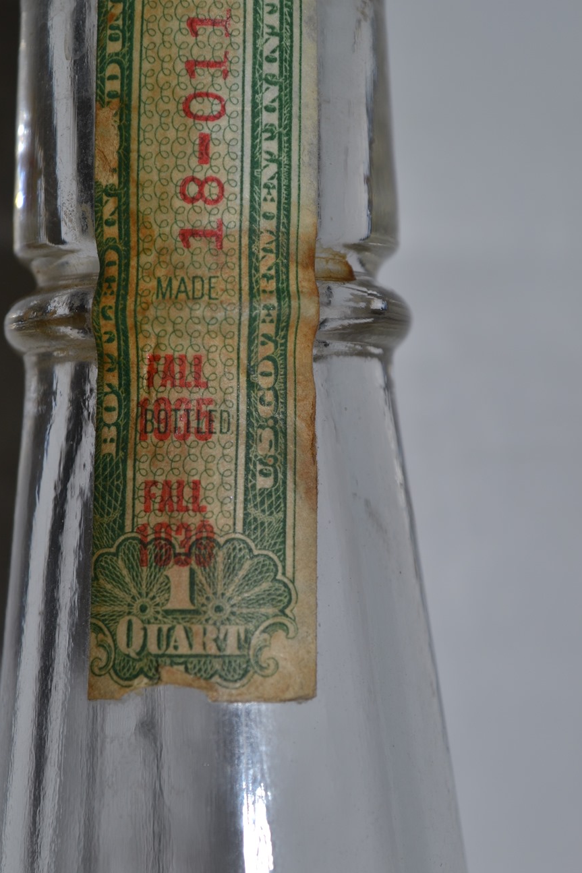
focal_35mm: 96
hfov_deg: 14.3
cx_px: 258
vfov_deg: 21.3
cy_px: 398
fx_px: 2318
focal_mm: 55
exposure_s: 1/60
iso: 100
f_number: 8
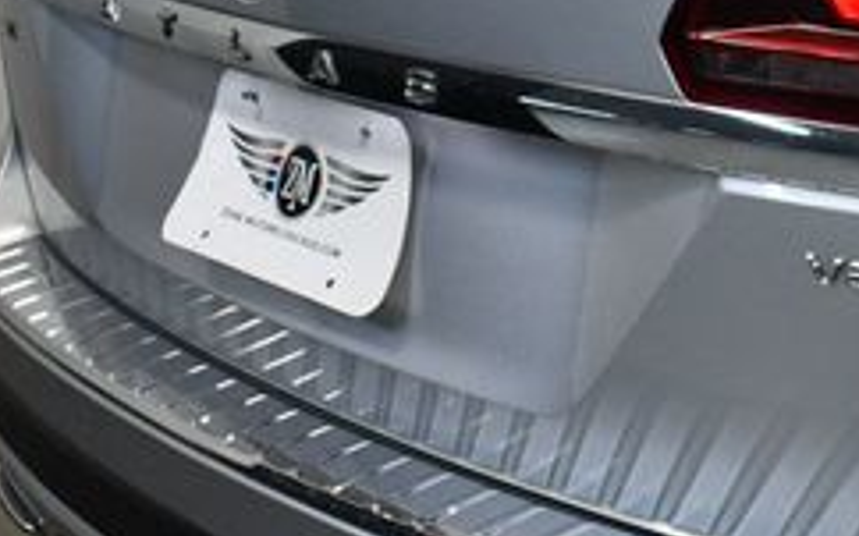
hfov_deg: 20.6
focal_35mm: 97
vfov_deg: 13.5
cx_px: 894
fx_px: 2270
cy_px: 224
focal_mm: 18
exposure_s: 1/250
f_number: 3.5
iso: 800
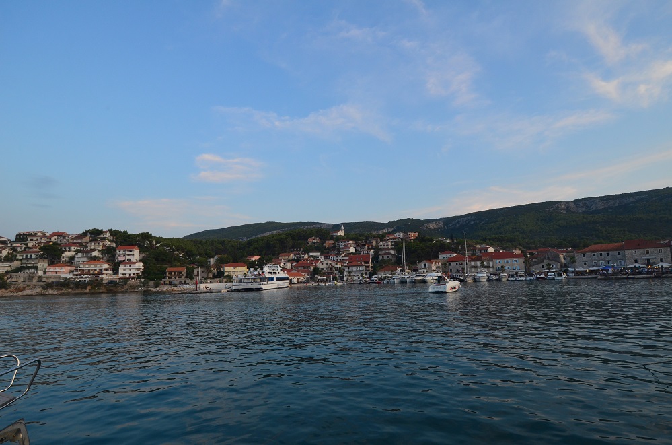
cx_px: 336
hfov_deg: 90.1
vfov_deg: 67.1
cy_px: 222
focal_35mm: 18
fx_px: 335
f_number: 5.6
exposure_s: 1/200
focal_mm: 12
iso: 400
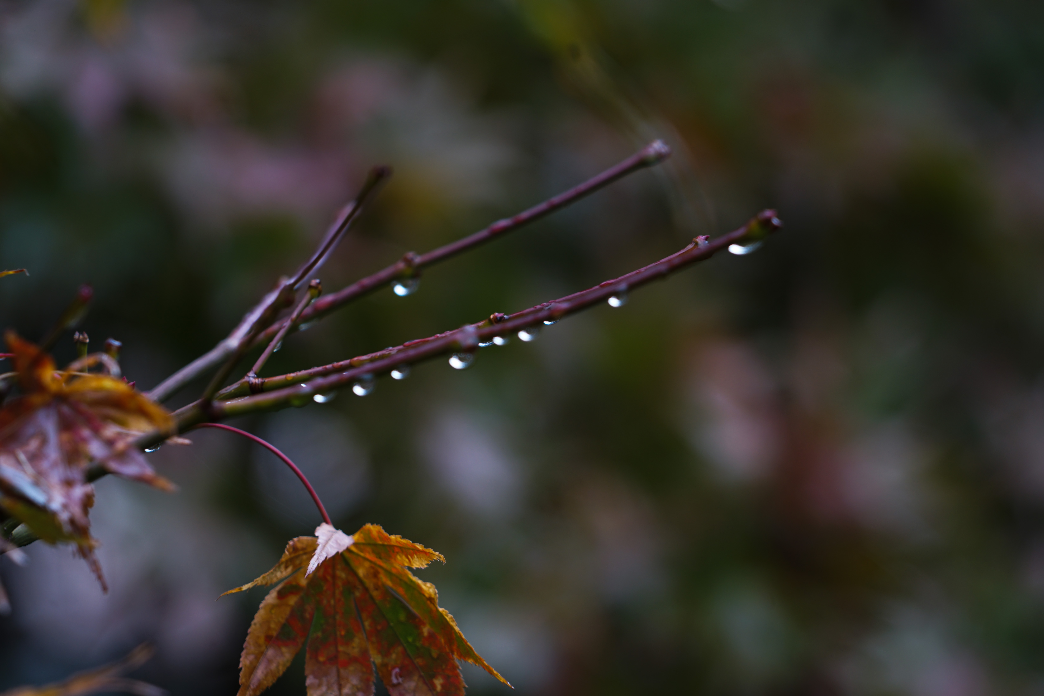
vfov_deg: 5.8
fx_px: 6814
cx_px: 514
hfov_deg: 8.8
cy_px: 410
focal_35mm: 235
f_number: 6.3
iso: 200
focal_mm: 198
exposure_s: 1/60
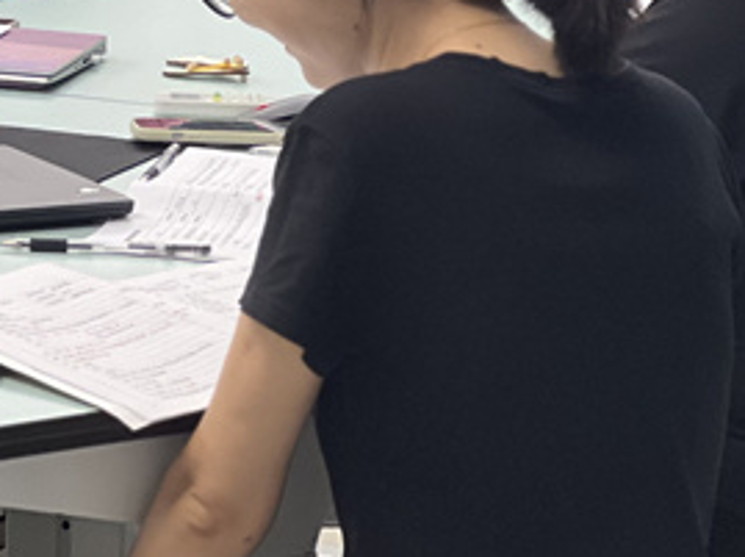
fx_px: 4621
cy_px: -169
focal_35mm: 215
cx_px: -89
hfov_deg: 9.1
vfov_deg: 6.8
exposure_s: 1/33
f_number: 2.8
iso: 125
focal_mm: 9
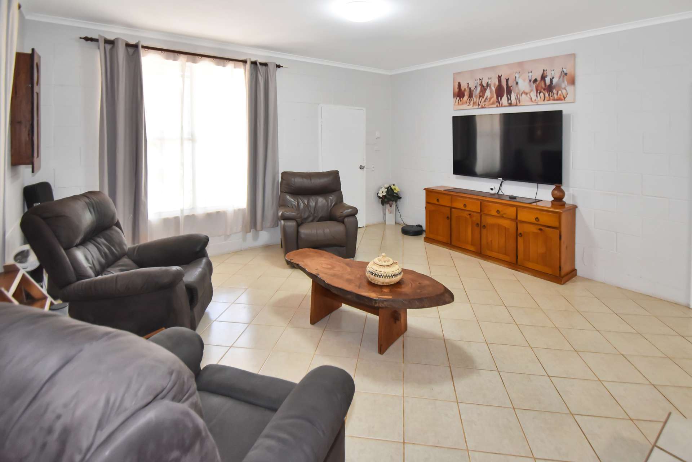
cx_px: 346
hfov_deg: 100.4
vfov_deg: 77.3
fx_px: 288
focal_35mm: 15
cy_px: 231
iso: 900
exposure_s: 1/125
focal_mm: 10
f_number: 4
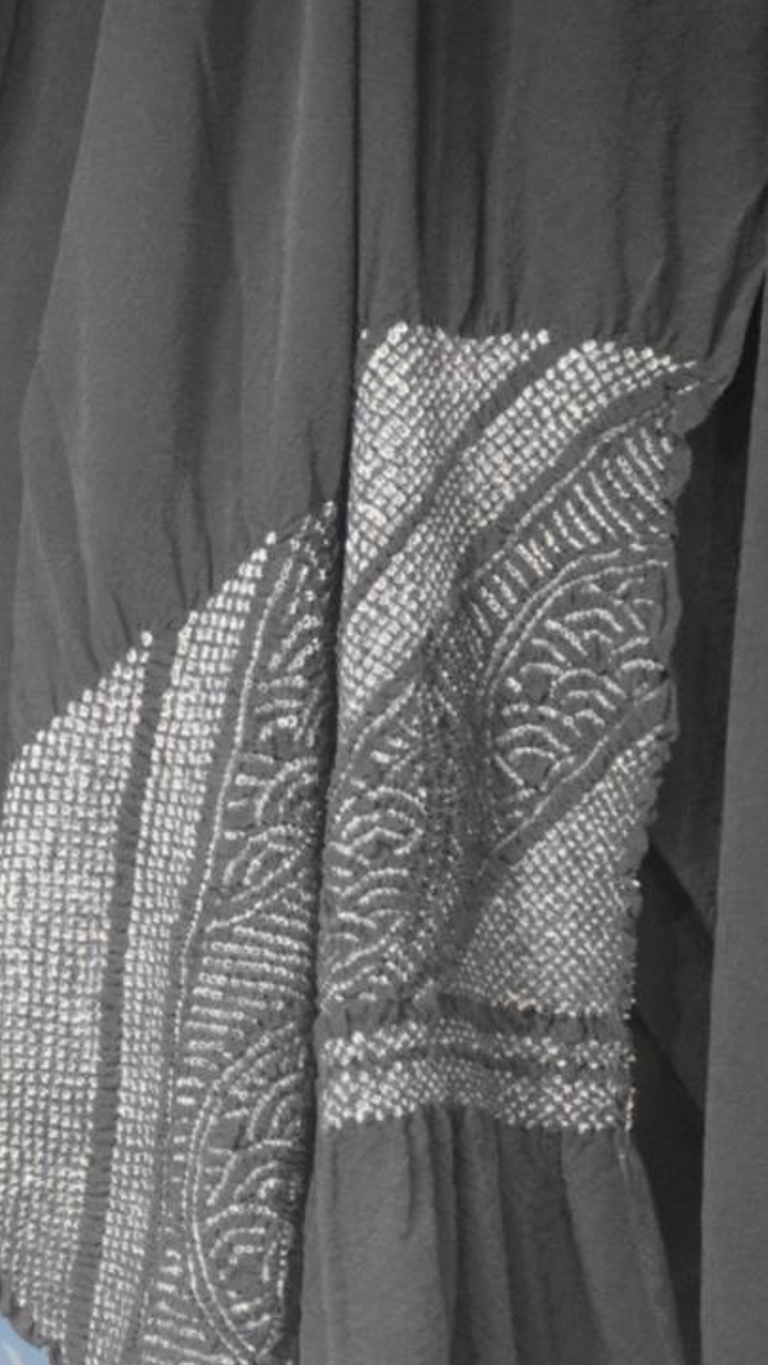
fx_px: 17993
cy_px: 683
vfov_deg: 4.3
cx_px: -169
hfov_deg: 2.4
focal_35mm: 497
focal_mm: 210
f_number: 6.3
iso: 8000
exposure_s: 1/125
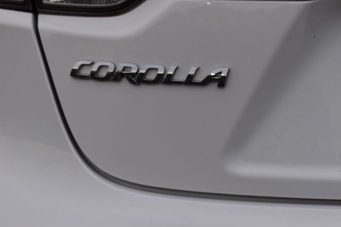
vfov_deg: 16.5
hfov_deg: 24.6
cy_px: 114
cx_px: 170
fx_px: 781
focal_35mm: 82
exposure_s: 1/125
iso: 400
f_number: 9
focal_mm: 55
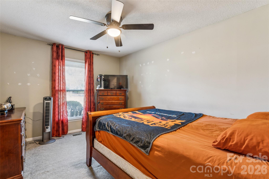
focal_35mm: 17
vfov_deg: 71.4
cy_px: 90
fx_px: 125
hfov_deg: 94.3
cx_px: 134
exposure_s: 4
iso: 100
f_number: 13
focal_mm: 16.7
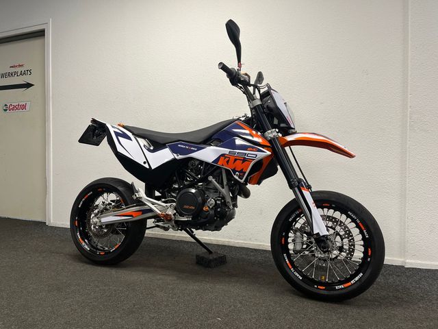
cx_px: 219
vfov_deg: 53.1
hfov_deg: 67.3
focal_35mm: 26
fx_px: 329
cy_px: 164
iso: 125
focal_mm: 5.1
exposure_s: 1/100
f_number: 1.6
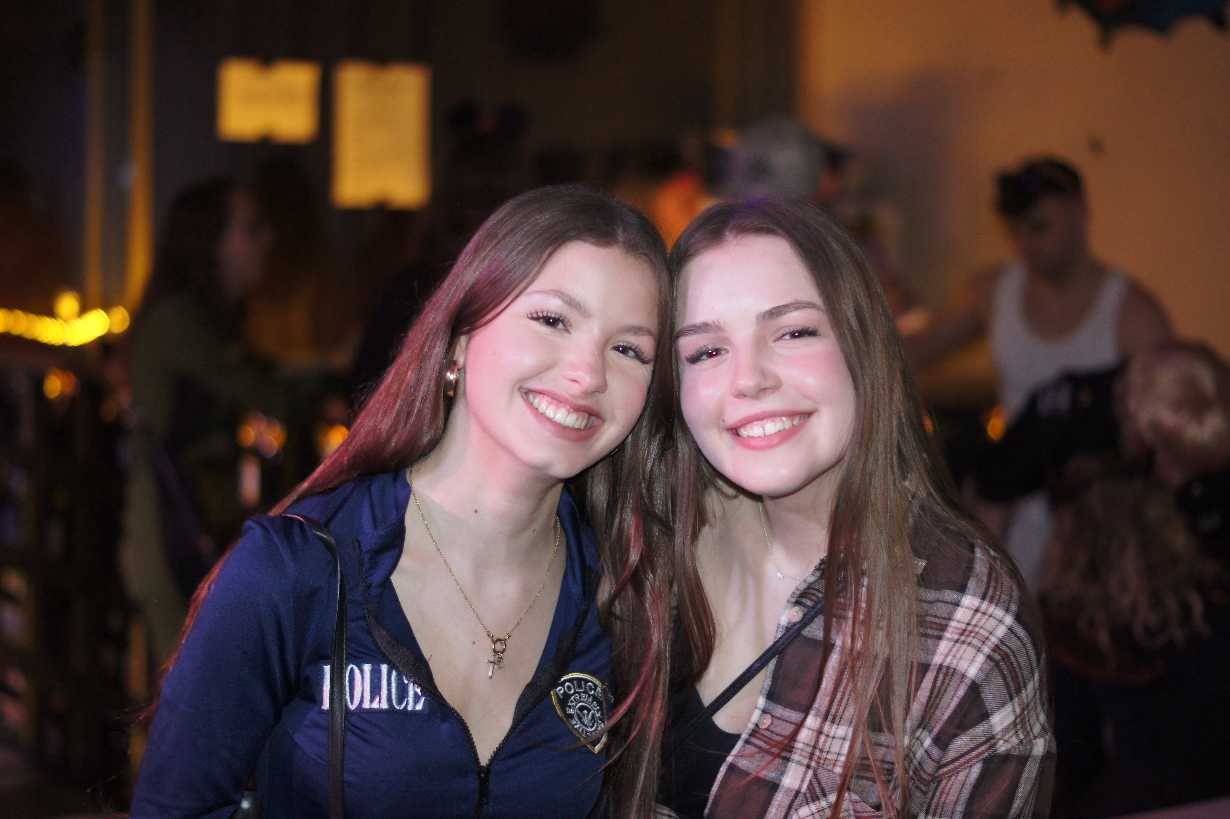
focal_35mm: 75
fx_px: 2561
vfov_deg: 18.2
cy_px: 410
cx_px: 615
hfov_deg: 27.0
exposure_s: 1/30
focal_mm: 50
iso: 800
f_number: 2
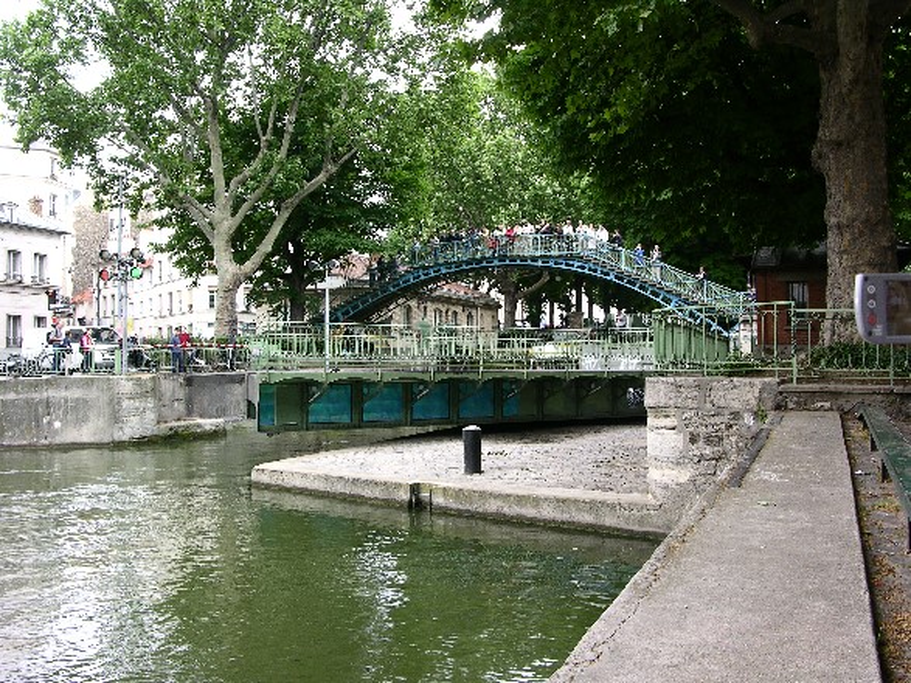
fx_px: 921
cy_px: 342
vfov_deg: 40.7
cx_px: 456
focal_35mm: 35
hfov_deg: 52.6
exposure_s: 1/43.3
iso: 50
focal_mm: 8.9
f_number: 5
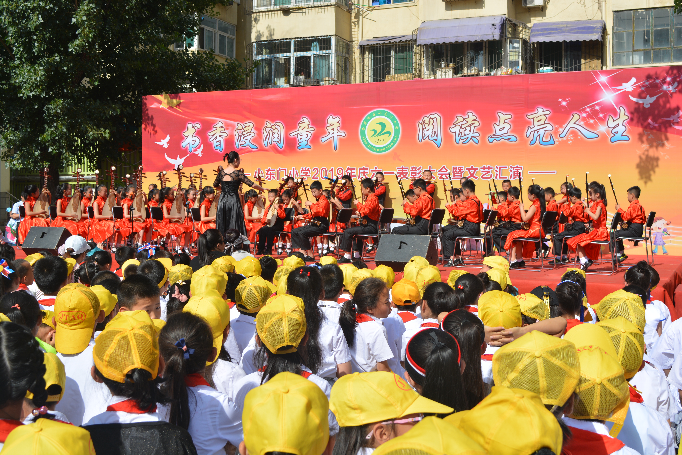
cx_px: 341
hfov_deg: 43.6
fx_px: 852
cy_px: 228
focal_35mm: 45
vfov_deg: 29.9
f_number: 9
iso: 100
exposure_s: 1/320
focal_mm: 30
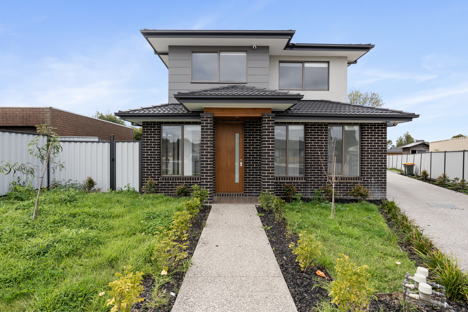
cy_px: 156
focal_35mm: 18
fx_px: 234
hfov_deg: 90.0
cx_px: 234
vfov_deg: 67.4
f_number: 8
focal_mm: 18
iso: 320
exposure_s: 1/50
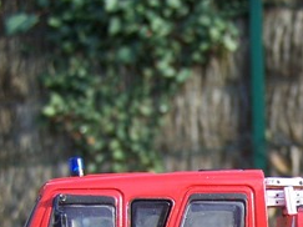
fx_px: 875
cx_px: 334
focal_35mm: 100
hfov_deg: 18.9
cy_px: 286
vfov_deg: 14.2
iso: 80
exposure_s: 1/250
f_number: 2.8
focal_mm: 6.3
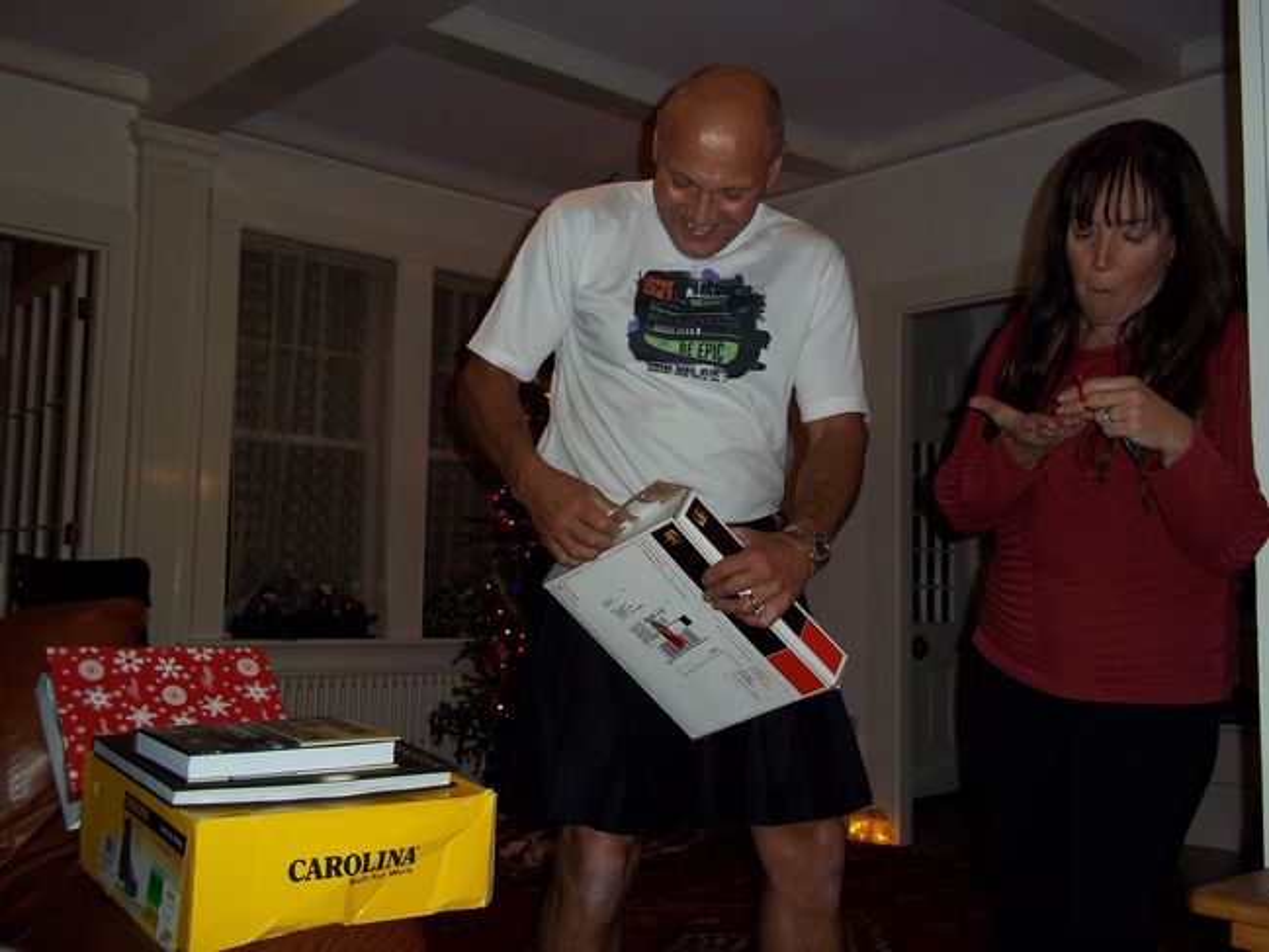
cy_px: 476
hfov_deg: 51.3
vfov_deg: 39.7
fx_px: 1320
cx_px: 634
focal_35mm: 36
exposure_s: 1/30
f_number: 3.1
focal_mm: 6.5
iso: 80
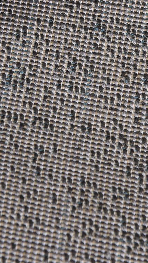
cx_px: 122
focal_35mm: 239
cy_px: -15
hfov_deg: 5.1
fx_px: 1666
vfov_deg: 9.0
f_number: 9
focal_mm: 70
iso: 125
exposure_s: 1/80
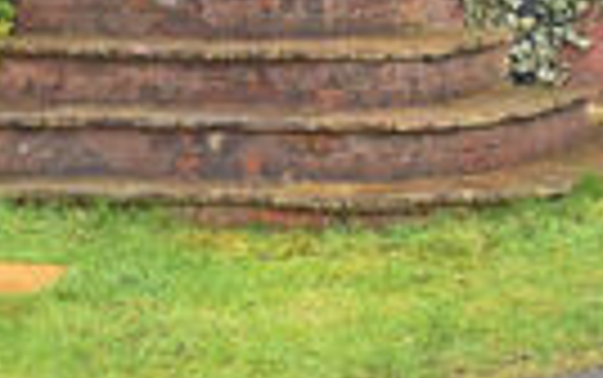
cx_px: 670
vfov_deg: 7.2
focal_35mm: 170
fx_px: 2796
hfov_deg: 12.1
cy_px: -549
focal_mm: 32
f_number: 8
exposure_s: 1/60
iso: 800
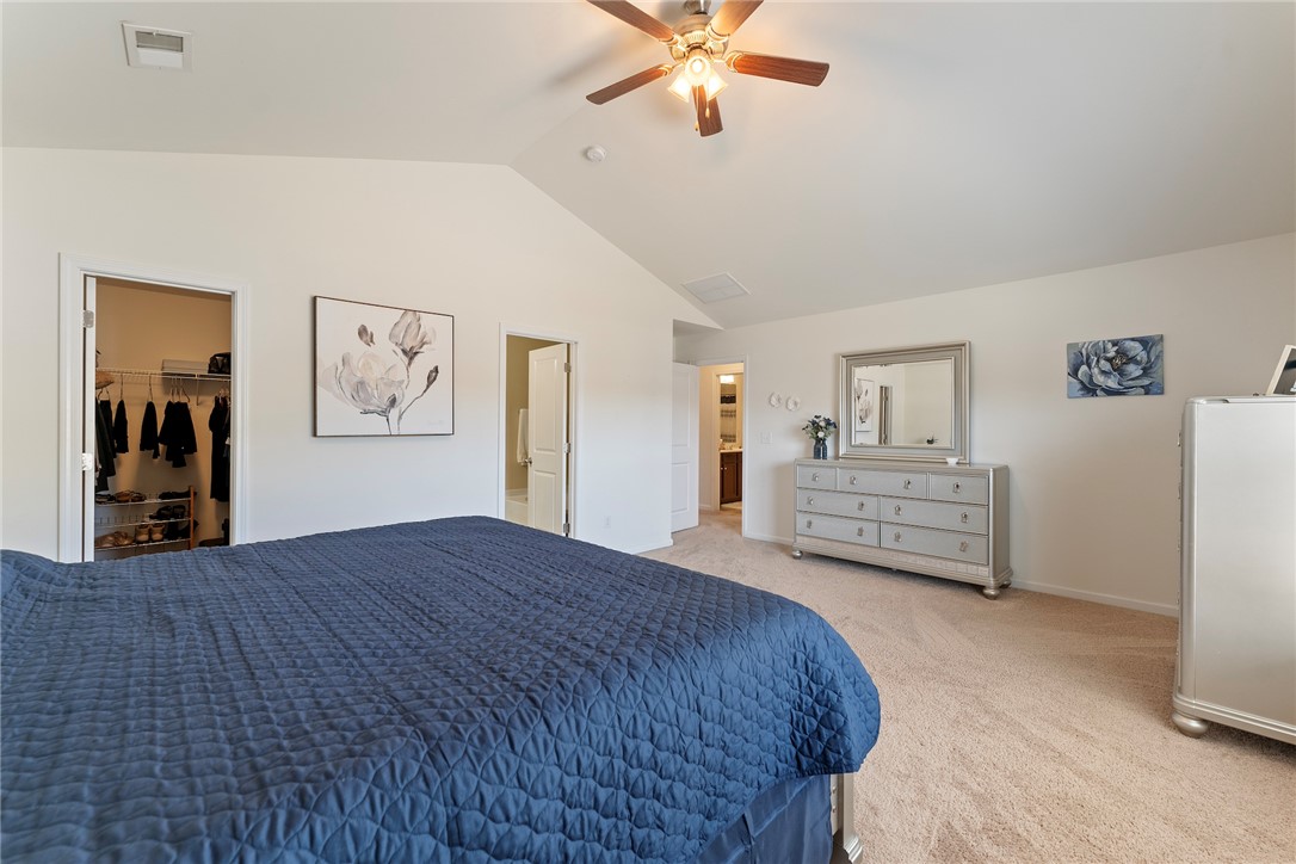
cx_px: 648
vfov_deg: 81.2
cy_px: 432
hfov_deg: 104.3
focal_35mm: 14
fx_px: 504
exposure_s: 1/4
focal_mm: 14
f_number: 5.6
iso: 400
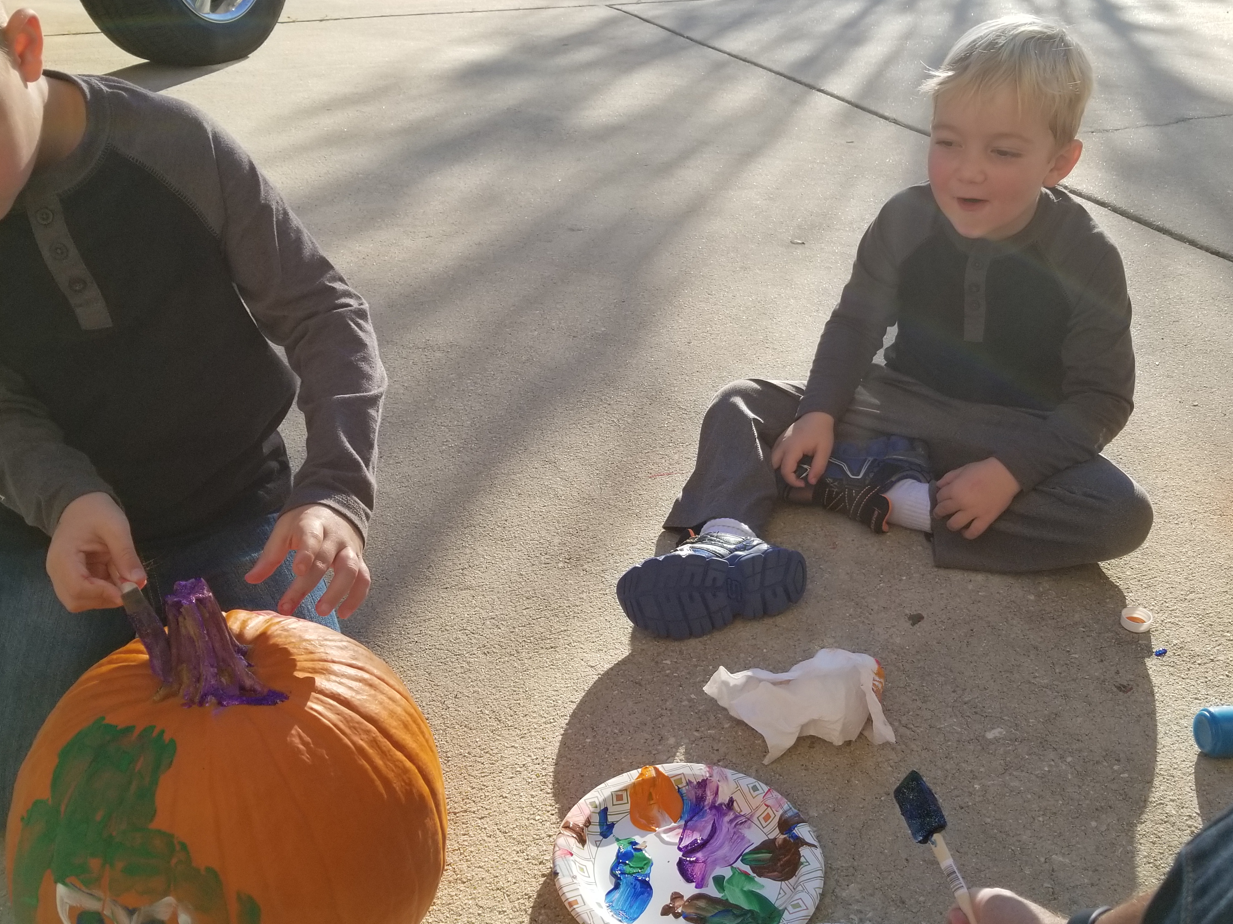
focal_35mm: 35
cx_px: 681
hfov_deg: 52.5
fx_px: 1247
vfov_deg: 40.7
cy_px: 442
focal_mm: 4.25
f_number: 1.7
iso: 50
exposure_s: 1/1240
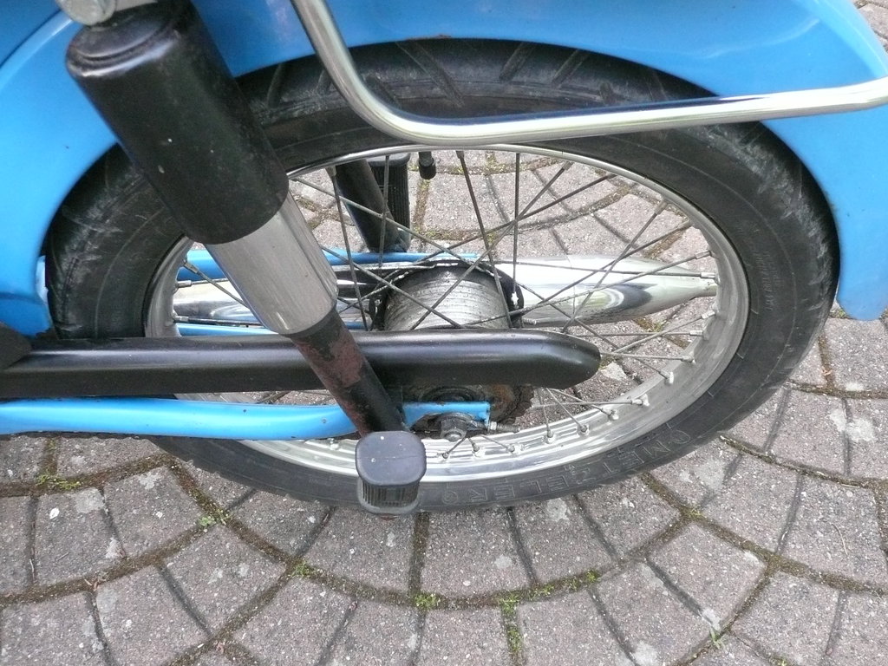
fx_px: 770
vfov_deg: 46.8
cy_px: 333
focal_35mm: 30
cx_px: 444
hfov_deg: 60.0
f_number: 3.3
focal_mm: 4.6
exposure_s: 1/40
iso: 400
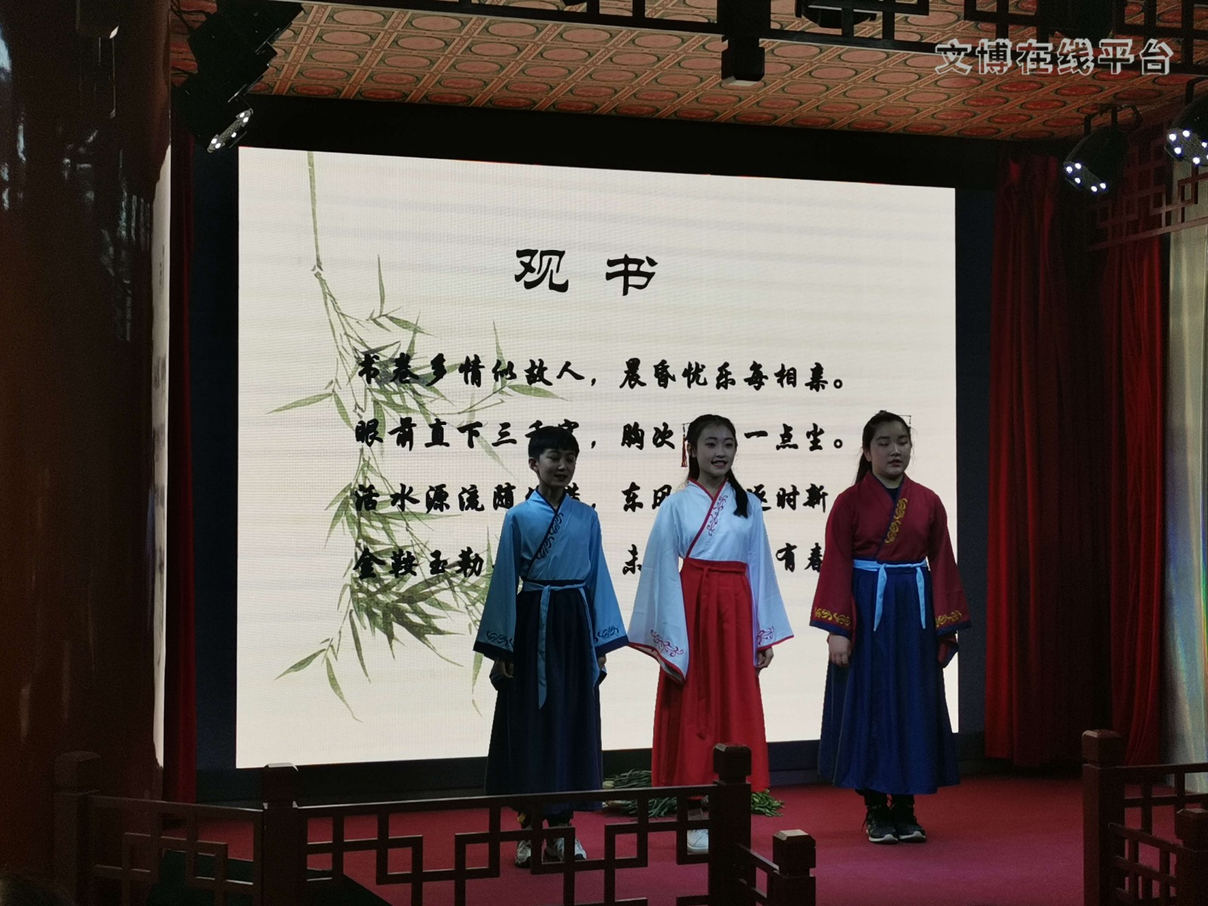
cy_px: 453
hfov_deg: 38.2
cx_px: 604
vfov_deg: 29.1
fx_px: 1745
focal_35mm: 50
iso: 80
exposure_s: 1/100
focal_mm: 4.75
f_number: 1.8
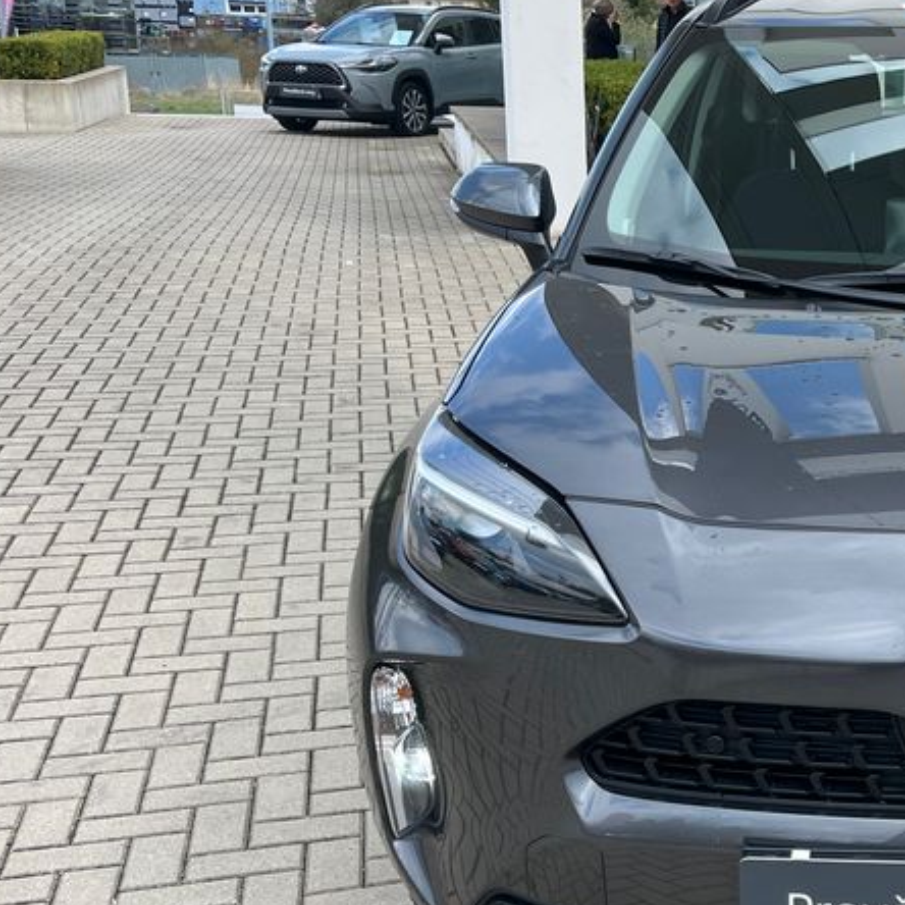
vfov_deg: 32.1
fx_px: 1568
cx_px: 952
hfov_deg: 29.6
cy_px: 526
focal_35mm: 53
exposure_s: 1/1106
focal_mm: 5.1
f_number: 1.6
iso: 50
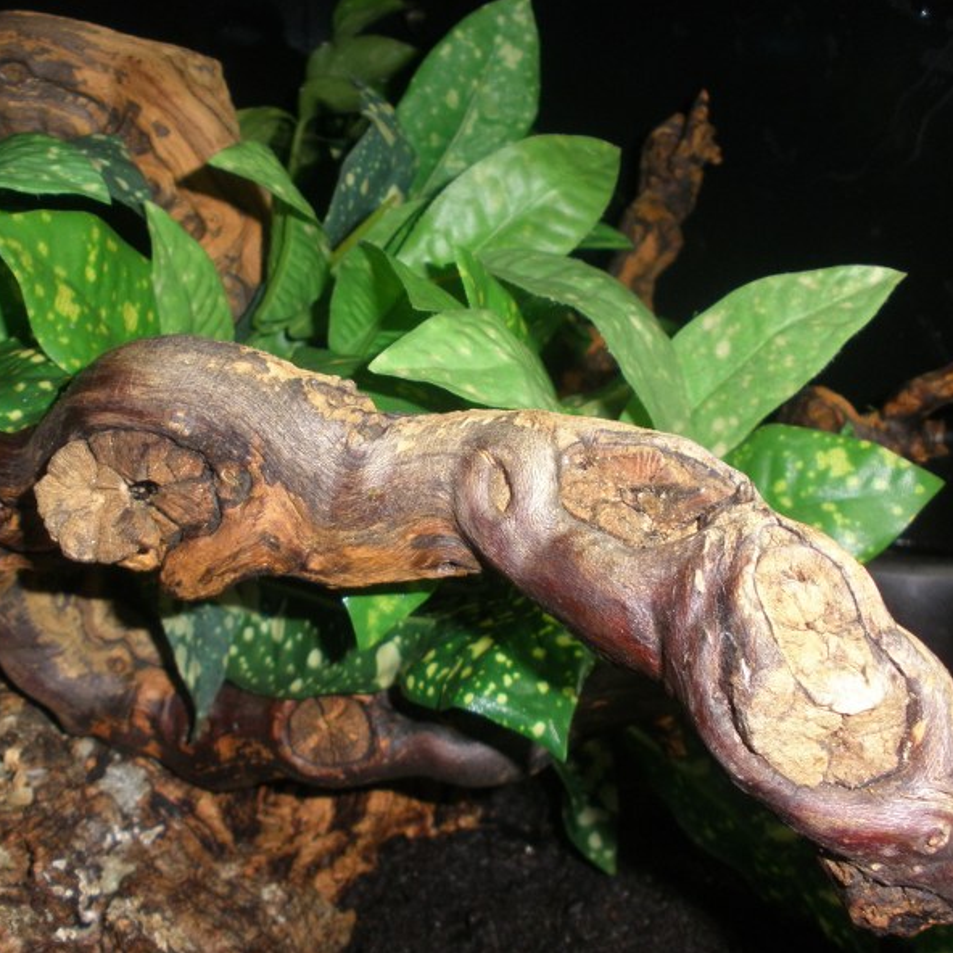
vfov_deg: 39.2
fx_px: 1339
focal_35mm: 43
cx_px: 420
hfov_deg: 39.1
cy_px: 476
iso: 160
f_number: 3.5
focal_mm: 6.3
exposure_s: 1/30
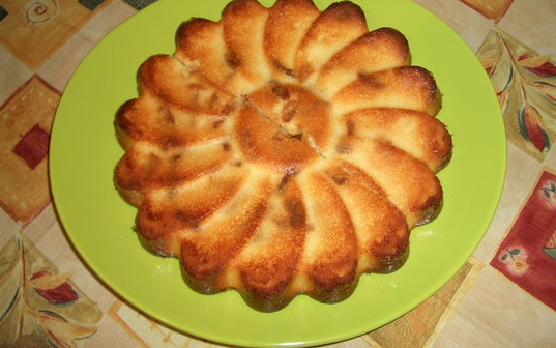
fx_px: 576
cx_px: 281
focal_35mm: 38
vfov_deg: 33.5
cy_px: 148
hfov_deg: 51.5
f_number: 2.6
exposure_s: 1/60
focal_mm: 5.8
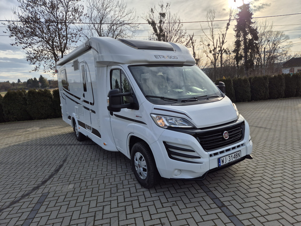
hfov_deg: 73.9
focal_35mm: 23
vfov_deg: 58.9
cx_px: 150
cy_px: 113
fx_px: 200
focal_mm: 5.4
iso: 25
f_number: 1.8
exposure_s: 1/2888
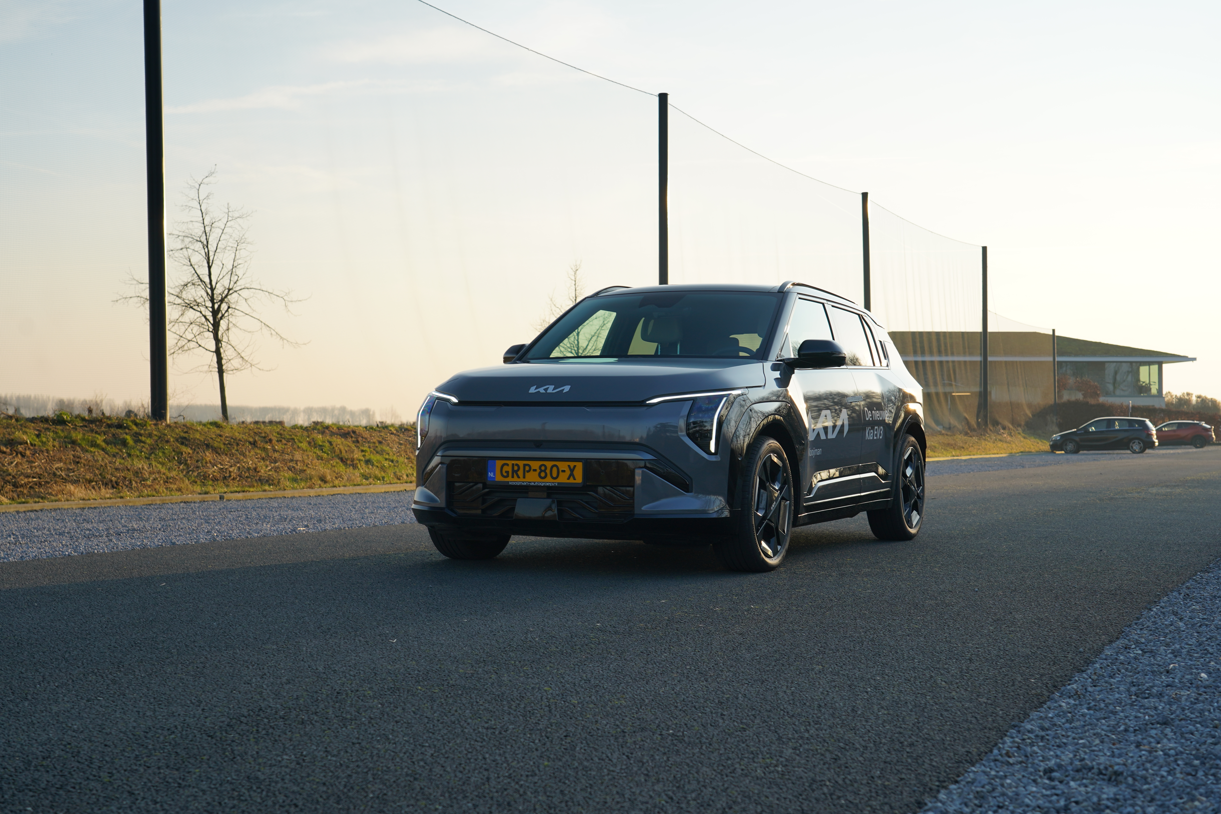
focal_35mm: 47
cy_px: 407
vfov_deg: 28.6
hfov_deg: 41.9
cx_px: 610
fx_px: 1594
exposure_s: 1/125
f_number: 5.6
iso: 160
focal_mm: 47
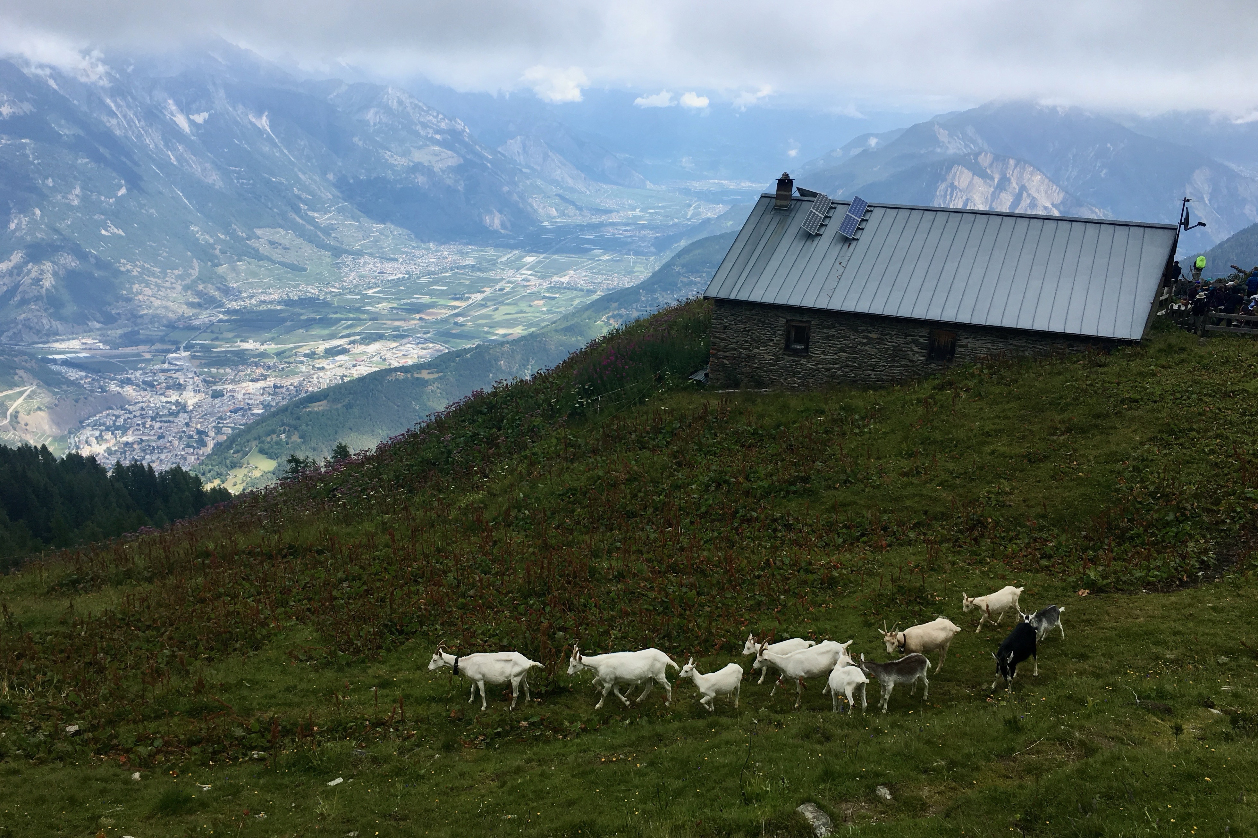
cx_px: 616
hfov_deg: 60.3
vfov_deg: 42.3
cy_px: 444
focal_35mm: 31
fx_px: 1083
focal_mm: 4.15
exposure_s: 1/884
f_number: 2.2
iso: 25
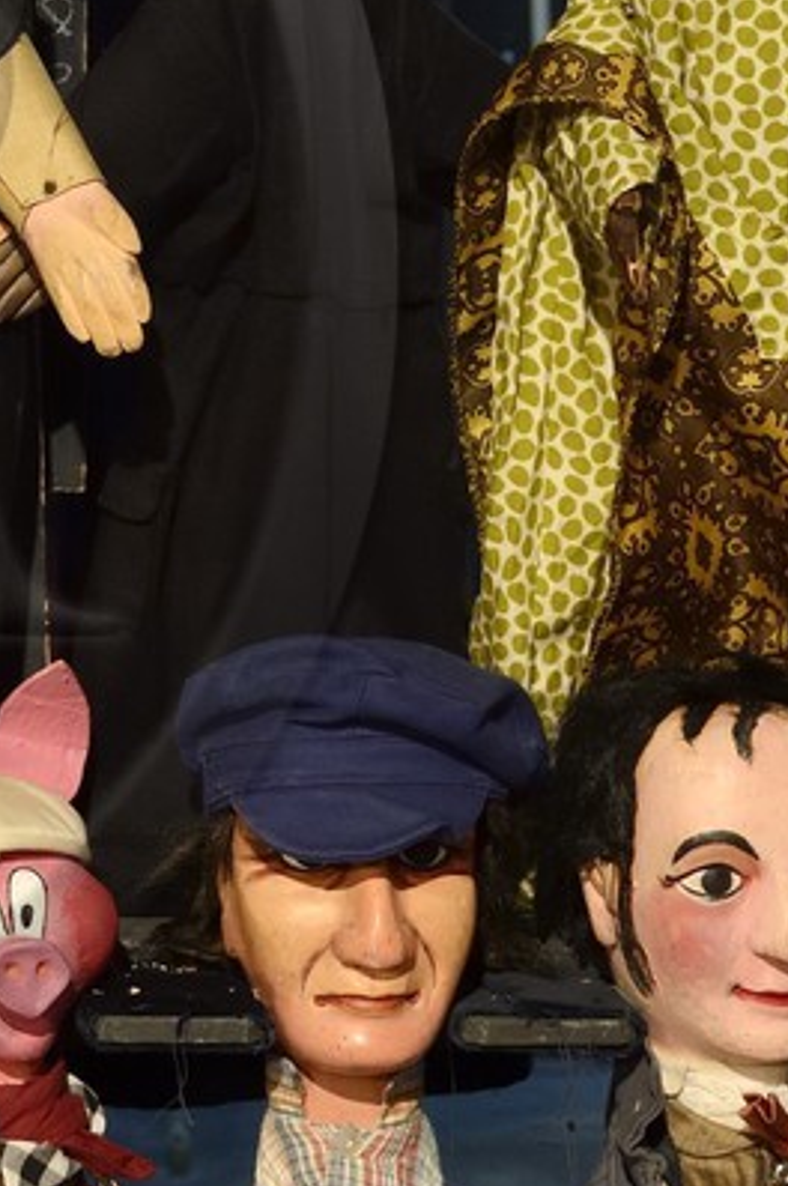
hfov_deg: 9.6
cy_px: 272
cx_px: -524
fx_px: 4506
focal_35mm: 137
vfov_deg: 14.9
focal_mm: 34
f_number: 5.6
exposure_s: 1/5
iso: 800
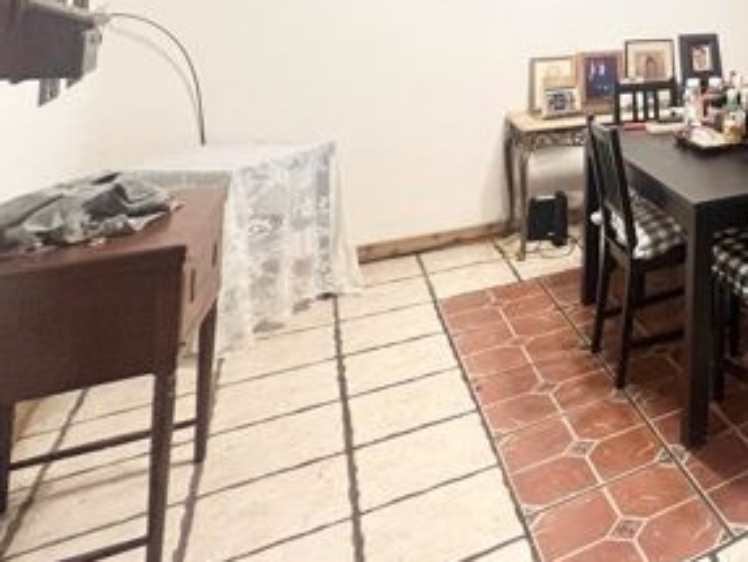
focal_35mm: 32
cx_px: 898
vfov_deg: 37.0
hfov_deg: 40.1
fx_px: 692
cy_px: -60
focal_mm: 1.57
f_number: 1.8
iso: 250
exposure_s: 1/60
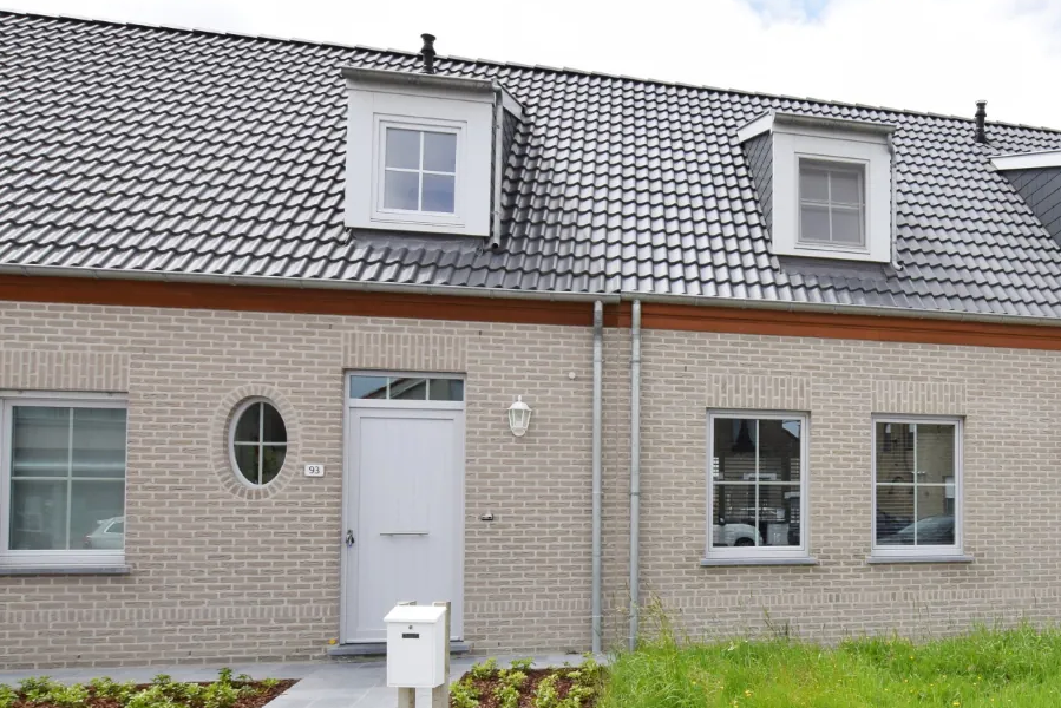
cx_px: 816
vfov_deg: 47.2
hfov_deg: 62.8
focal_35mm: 27
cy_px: 471
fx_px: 796
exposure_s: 1/400
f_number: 10
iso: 200
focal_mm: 10
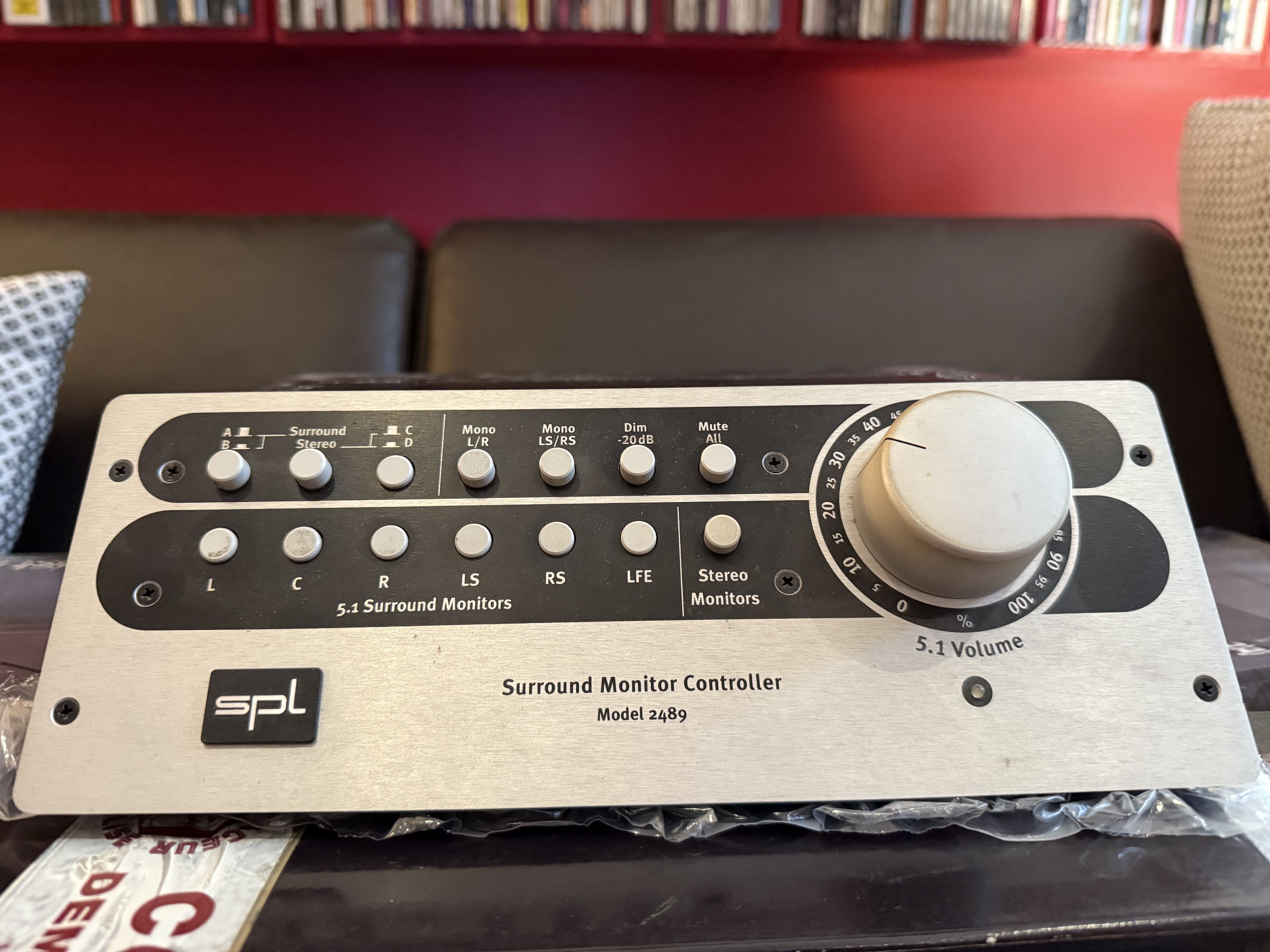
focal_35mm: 24
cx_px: 635
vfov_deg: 56.8
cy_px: 476
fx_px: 881
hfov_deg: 71.6
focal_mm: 6.76
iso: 800
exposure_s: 1/33
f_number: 1.78
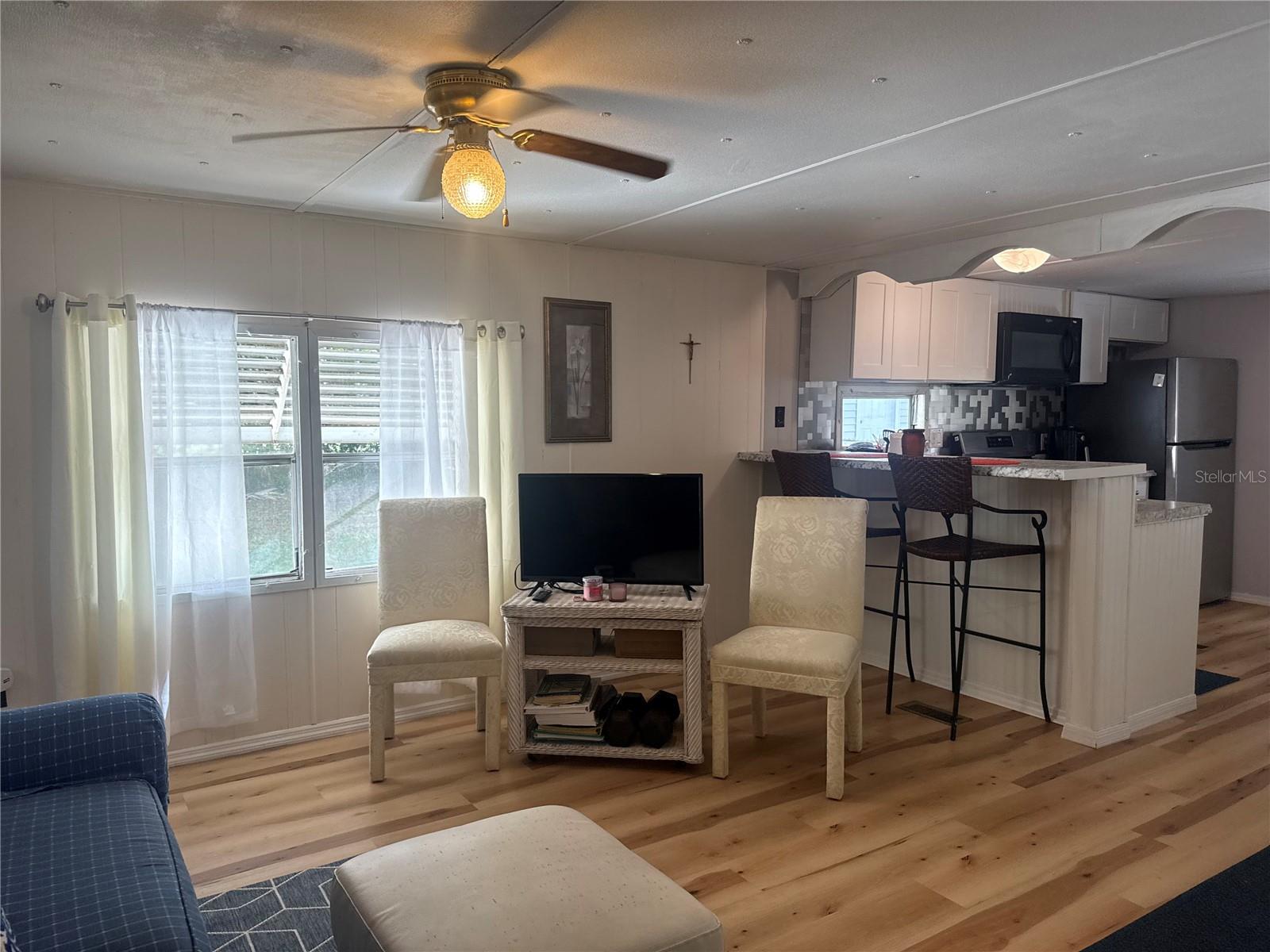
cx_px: 635
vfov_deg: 56.8
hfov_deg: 71.6
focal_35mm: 24
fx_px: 881
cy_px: 476
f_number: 1.78
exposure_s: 1/147
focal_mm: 6.76
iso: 125
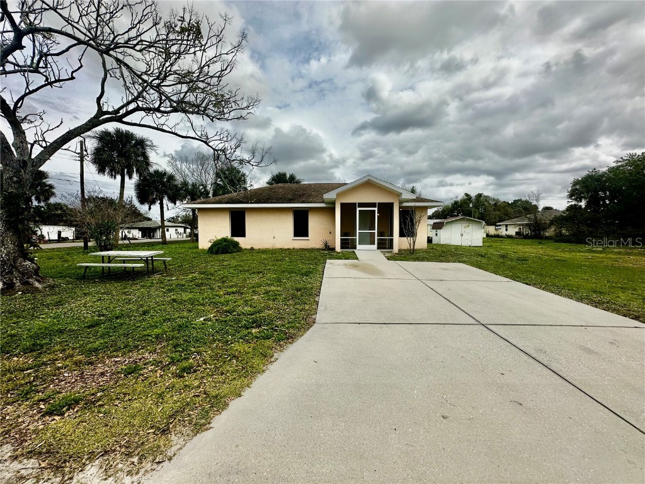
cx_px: 322
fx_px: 261
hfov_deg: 102.1
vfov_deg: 85.7
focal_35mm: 14
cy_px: 242
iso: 50
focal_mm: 2.22
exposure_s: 1/2398
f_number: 2.2
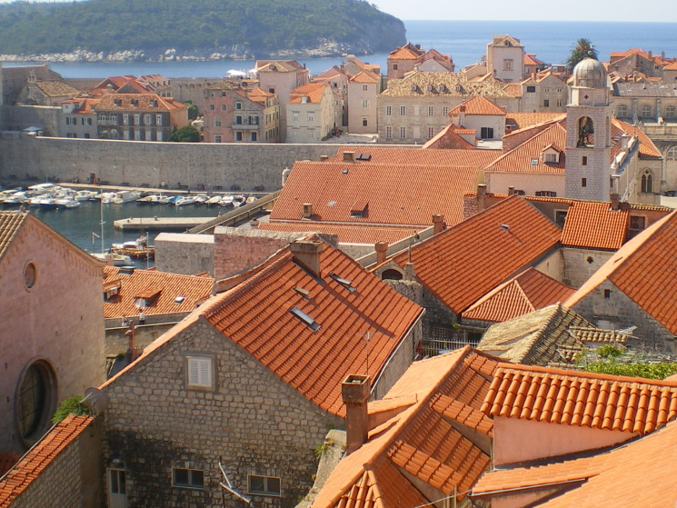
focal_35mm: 58
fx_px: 1135
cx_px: 423
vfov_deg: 25.1
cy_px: 157
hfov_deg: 33.1
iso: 50
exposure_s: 1/320
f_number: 4.6
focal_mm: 6.3
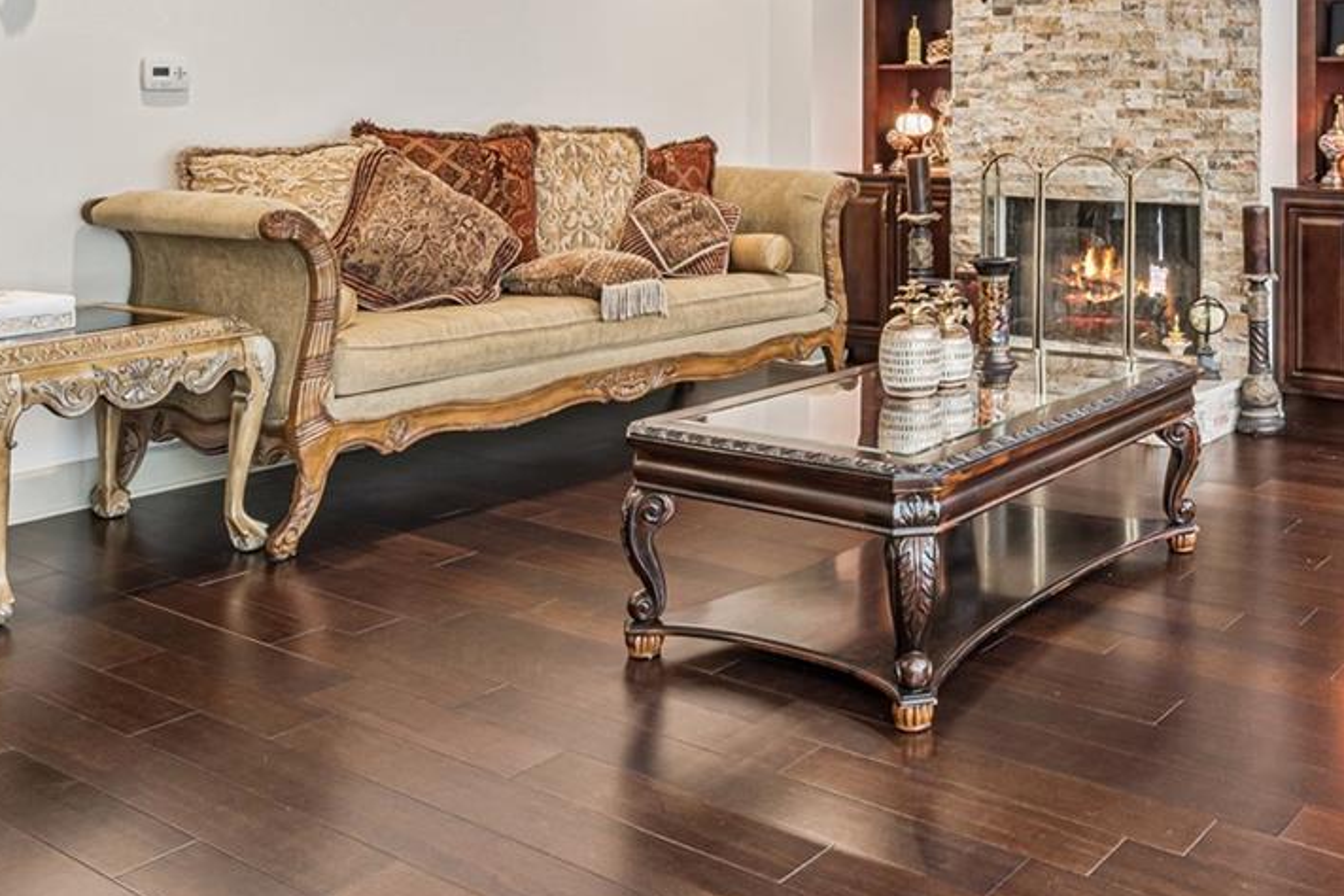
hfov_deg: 49.6
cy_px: 127
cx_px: 1015
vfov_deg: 34.3
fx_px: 1386
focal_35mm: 37
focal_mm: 16.5
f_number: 9
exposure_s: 1/4
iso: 200
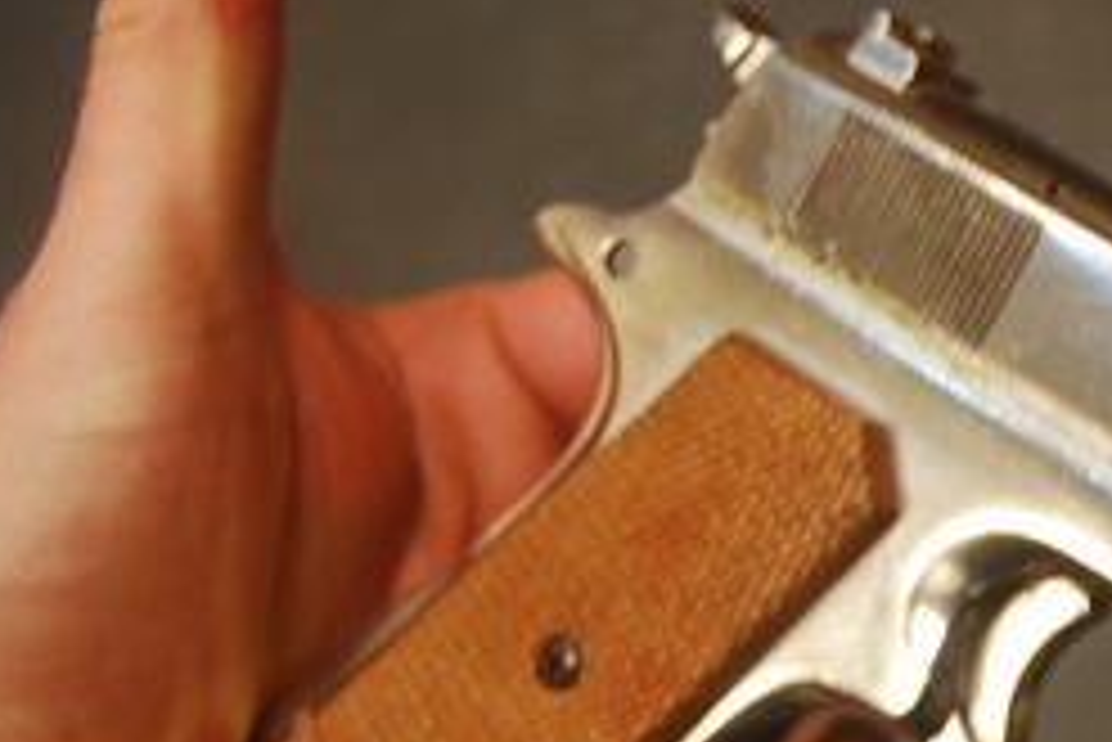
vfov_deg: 13.9
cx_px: 1184
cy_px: 578
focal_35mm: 98
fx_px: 3035
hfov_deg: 20.0
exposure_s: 1/30
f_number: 3.8
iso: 360
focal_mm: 27
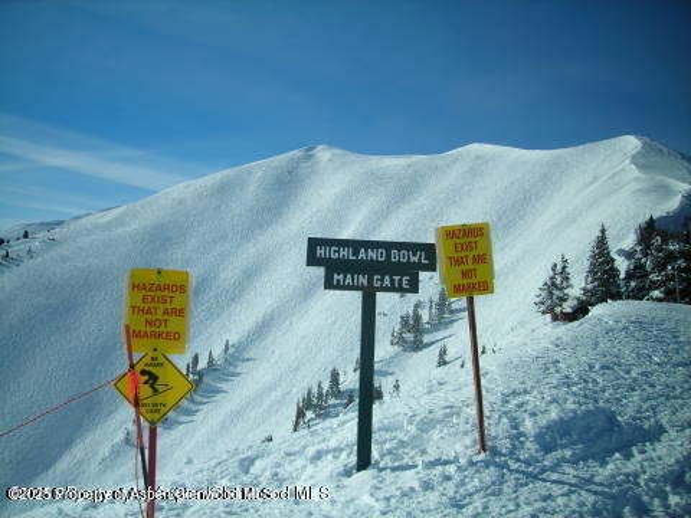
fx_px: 759
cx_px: 346
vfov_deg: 37.7
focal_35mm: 38
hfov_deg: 49.0
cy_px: 259
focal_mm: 6.3
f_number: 6.4
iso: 50
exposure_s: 1/466
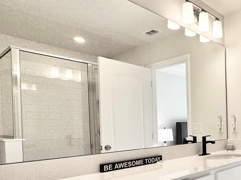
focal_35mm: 32
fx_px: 223
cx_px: 224
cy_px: 127
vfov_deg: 43.2
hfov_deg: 49.5
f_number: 2.2
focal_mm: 2.22
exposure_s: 1/120
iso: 50
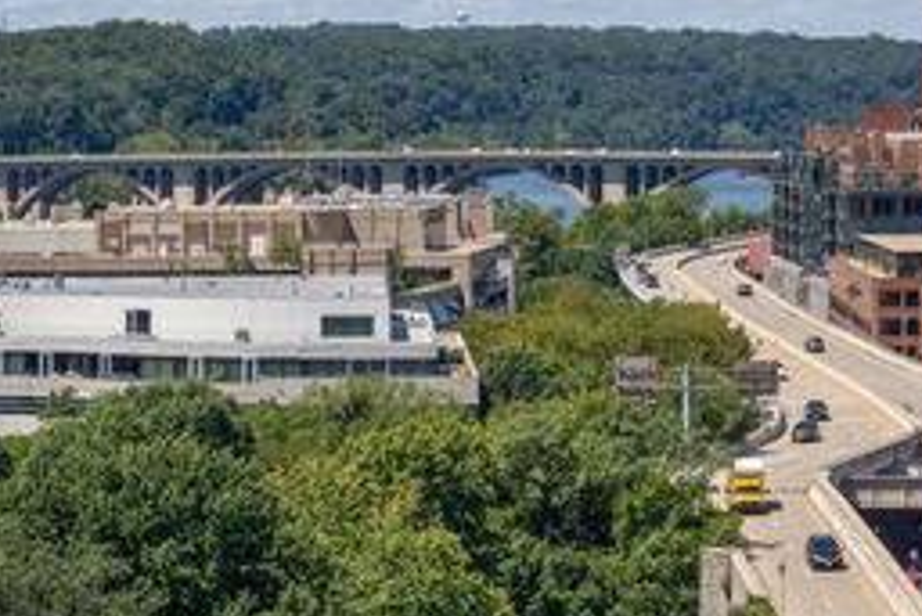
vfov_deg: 8.4
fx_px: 4177
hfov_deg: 12.6
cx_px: 515
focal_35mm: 163
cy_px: 191
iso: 200
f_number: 8
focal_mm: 29
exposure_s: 1/640
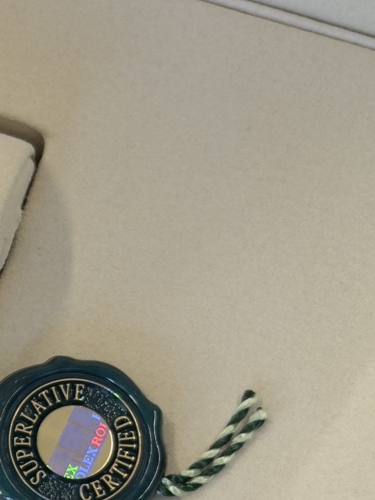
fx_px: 2745
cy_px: 310
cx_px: -222
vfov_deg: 10.4
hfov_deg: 7.6
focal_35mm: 190
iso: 80
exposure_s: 1/121
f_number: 1.78
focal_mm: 6.76
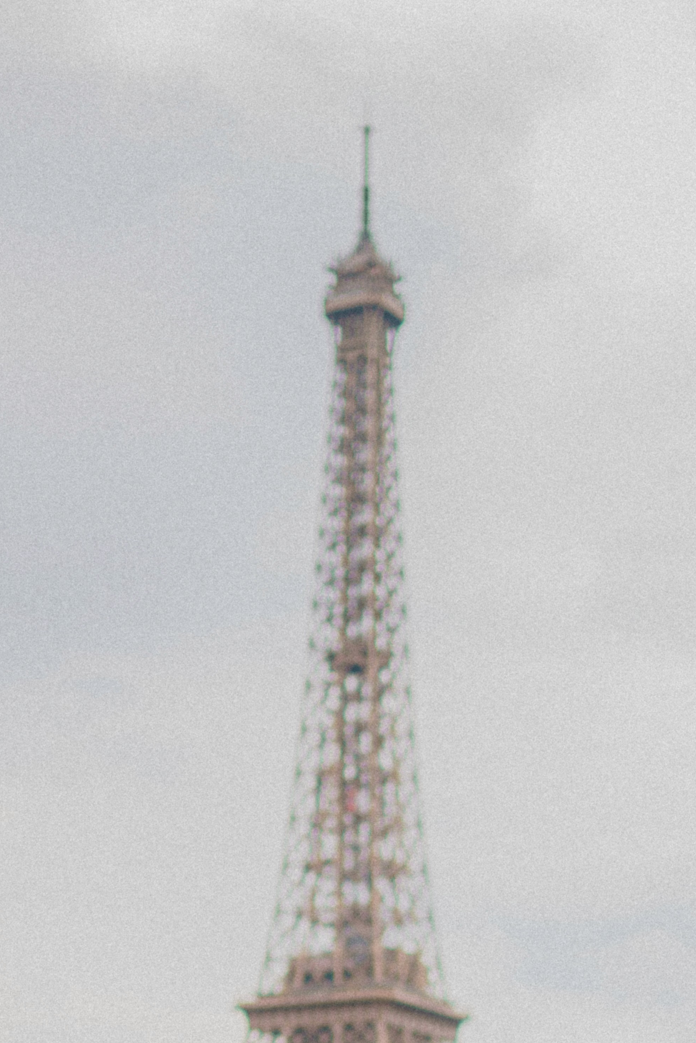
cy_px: 1203
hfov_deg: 14.5
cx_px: 470
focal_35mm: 94
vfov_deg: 20.5
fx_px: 2725
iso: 50
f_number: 1.4
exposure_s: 1/400
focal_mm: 35
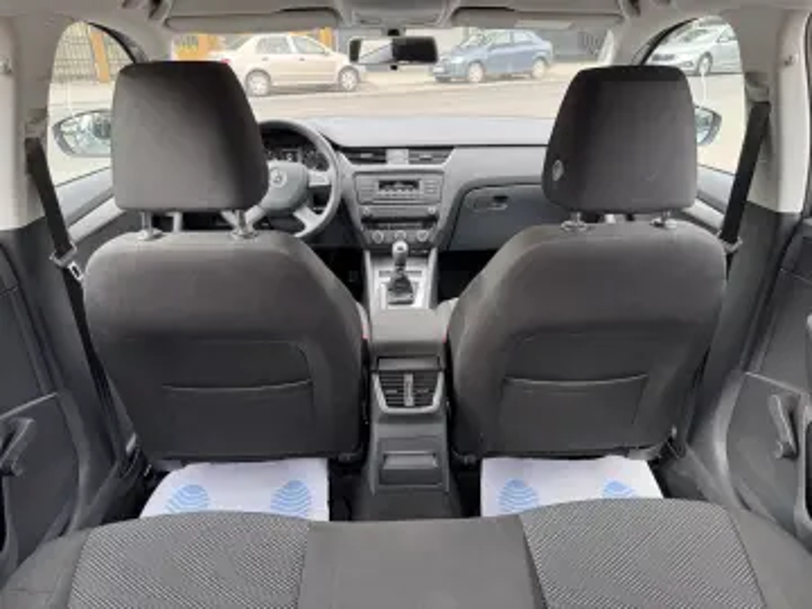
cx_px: 406
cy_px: 304
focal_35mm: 24
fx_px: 563
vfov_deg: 56.8
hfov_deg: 71.6
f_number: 1.78
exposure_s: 1/121
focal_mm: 6.76
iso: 125
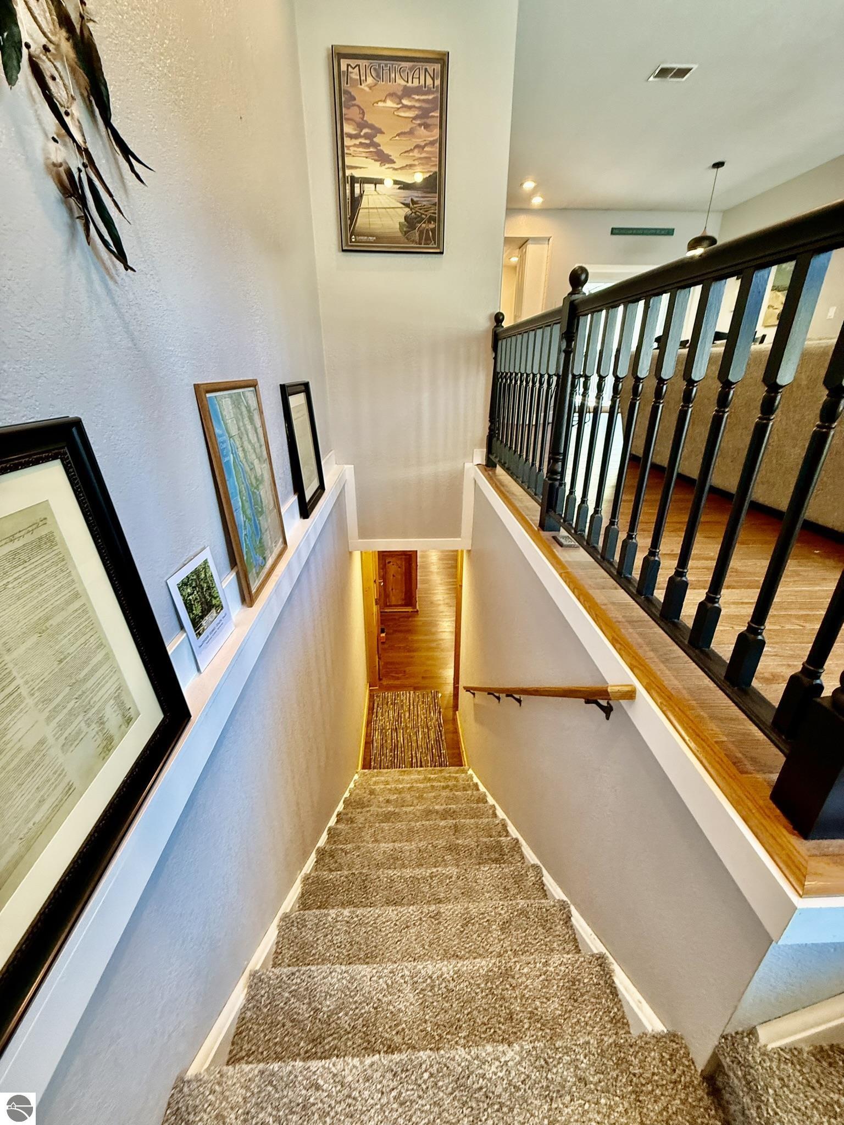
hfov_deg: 85.7
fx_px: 455
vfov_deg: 102.1
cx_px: 422
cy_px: 562
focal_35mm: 14
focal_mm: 2.22
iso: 250
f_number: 2.2
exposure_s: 1/60
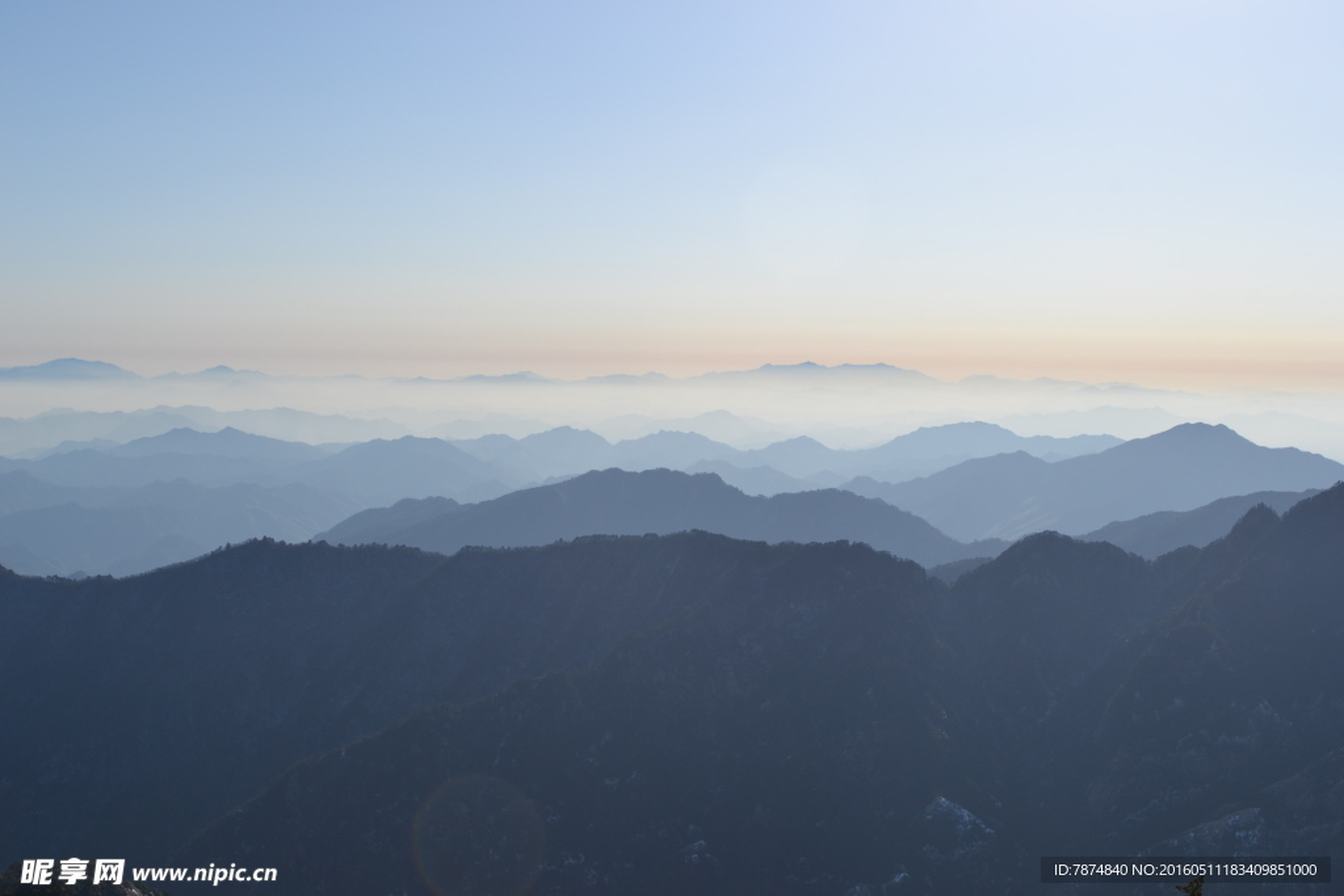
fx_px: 1792
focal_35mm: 48
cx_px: 672
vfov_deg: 28.1
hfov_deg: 41.1
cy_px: 448
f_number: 9
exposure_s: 1/320
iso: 100
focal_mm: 32
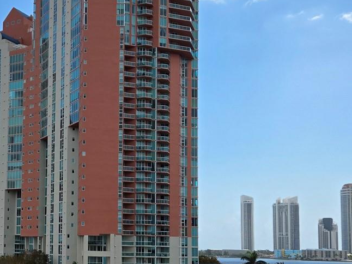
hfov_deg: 32.1
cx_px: 34
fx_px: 579
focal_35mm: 57
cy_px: 191
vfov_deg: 25.4
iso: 25
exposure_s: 1/2635
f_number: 1.8
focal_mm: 5.4
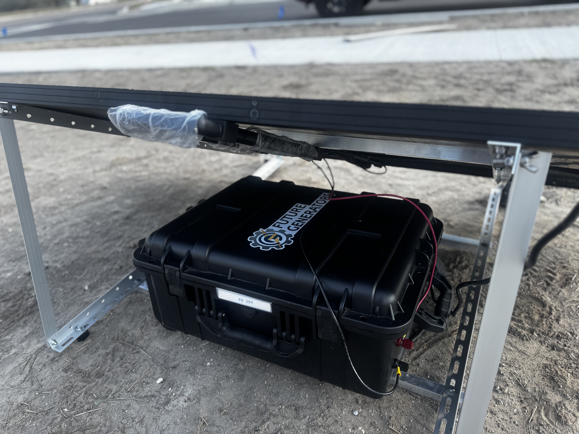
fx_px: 401
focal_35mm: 24
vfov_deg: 56.8
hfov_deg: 71.6
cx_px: 290
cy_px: 217
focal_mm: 6.76
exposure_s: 1/558
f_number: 1.78
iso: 80
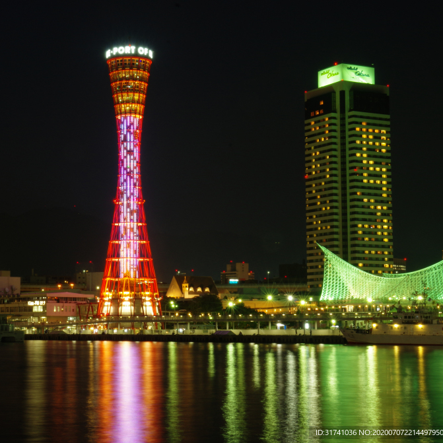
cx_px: 127
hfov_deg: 24.5
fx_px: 1014
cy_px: 221
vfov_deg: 24.7
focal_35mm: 70
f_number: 16
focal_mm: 36
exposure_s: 15
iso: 400
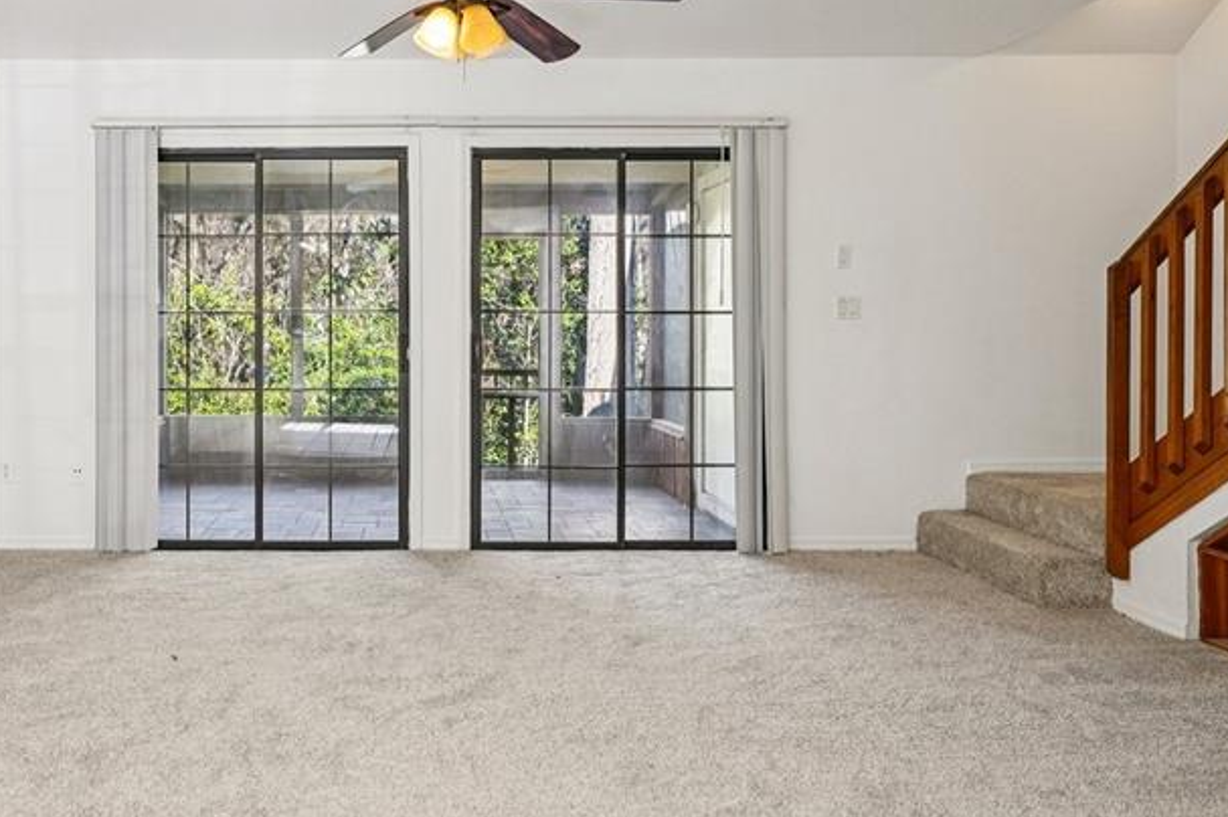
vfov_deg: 47.3
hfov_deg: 65.6
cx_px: 409
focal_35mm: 27
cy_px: 295
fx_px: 920
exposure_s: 1/30
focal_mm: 16
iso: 400
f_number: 8
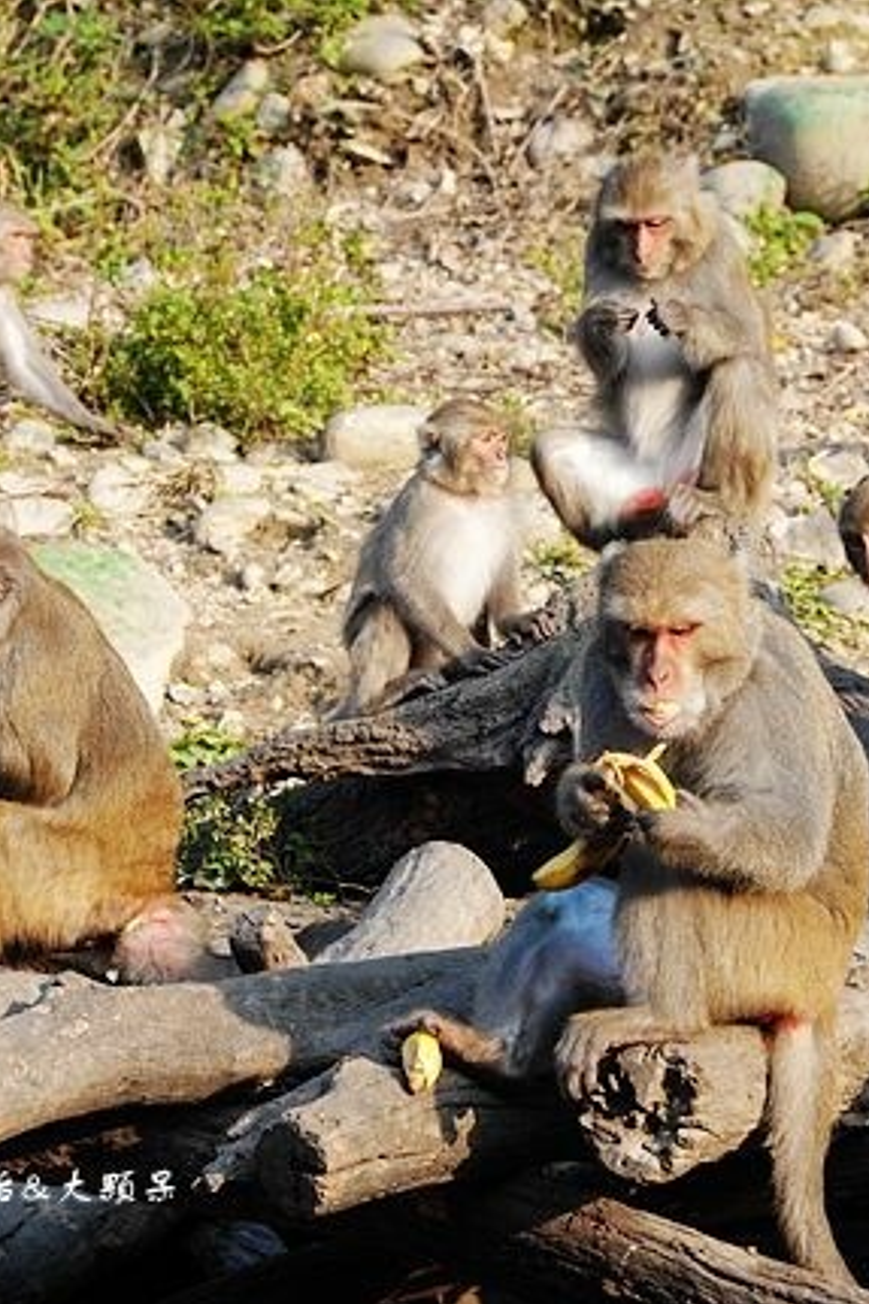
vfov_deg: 8.6
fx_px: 8696
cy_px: 652
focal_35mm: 240
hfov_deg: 5.7
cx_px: 327
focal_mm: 57.82
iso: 200
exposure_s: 1/160
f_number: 4.5
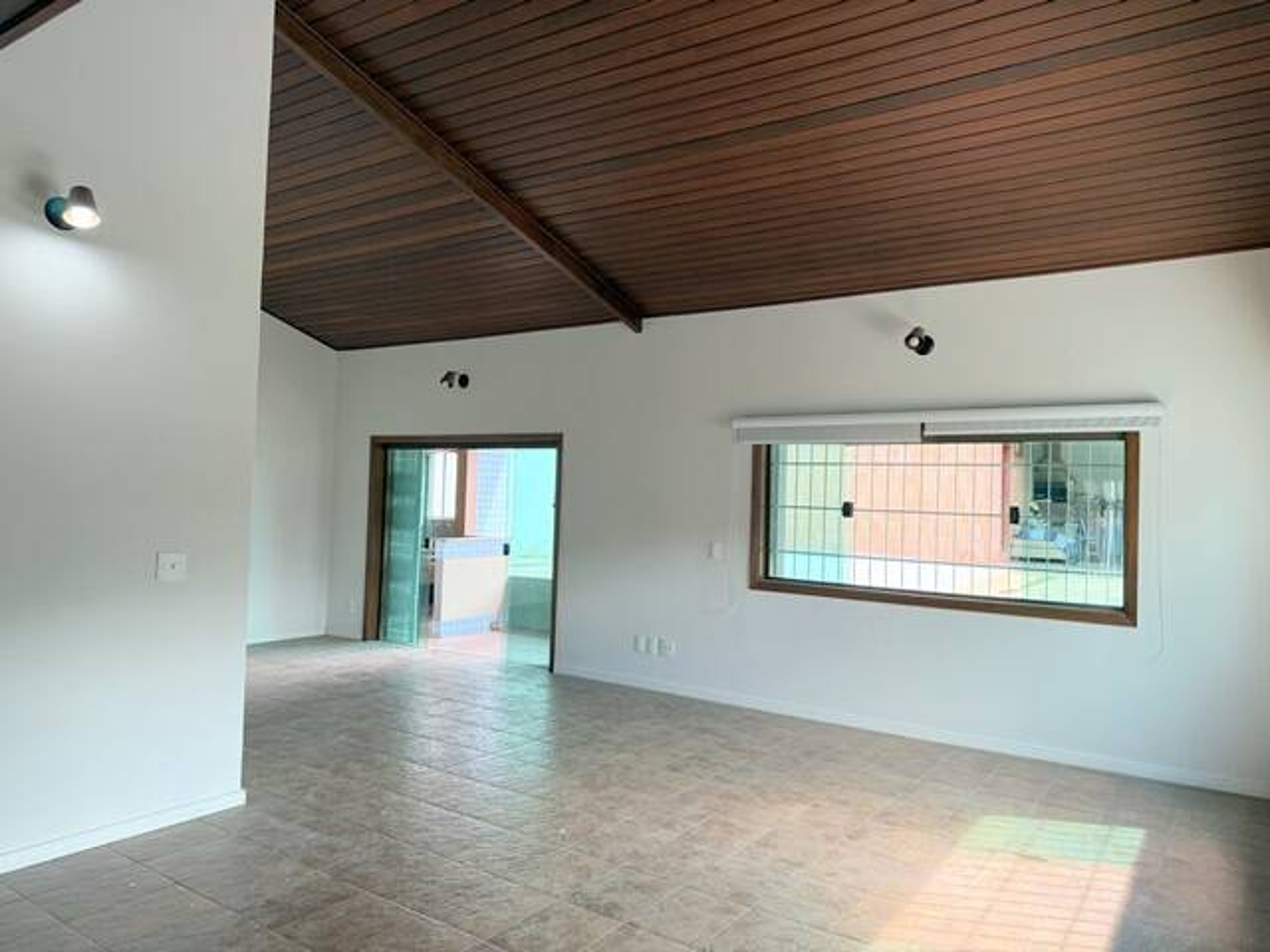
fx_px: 881
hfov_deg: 71.6
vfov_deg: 56.8
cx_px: 635
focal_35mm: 24
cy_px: 476
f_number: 1.78
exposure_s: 1/196
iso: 125
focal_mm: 6.76
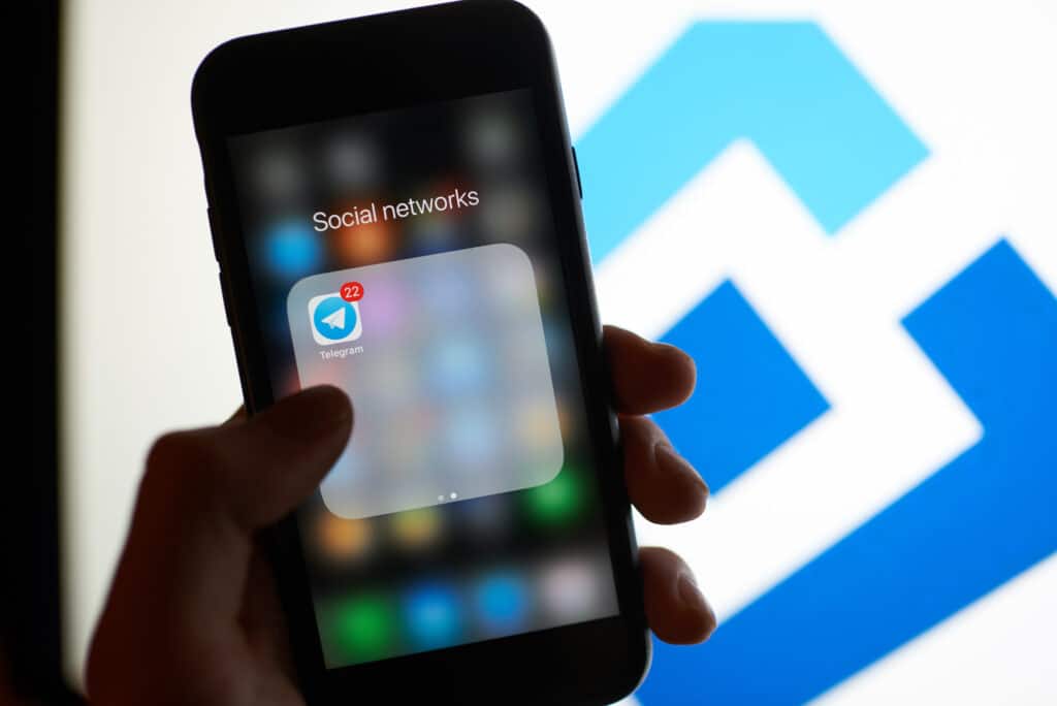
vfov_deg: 37.9
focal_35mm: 35
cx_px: 528
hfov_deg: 54.4
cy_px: 353
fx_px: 1028
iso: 320
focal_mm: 35
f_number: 3.5
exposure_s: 1/60
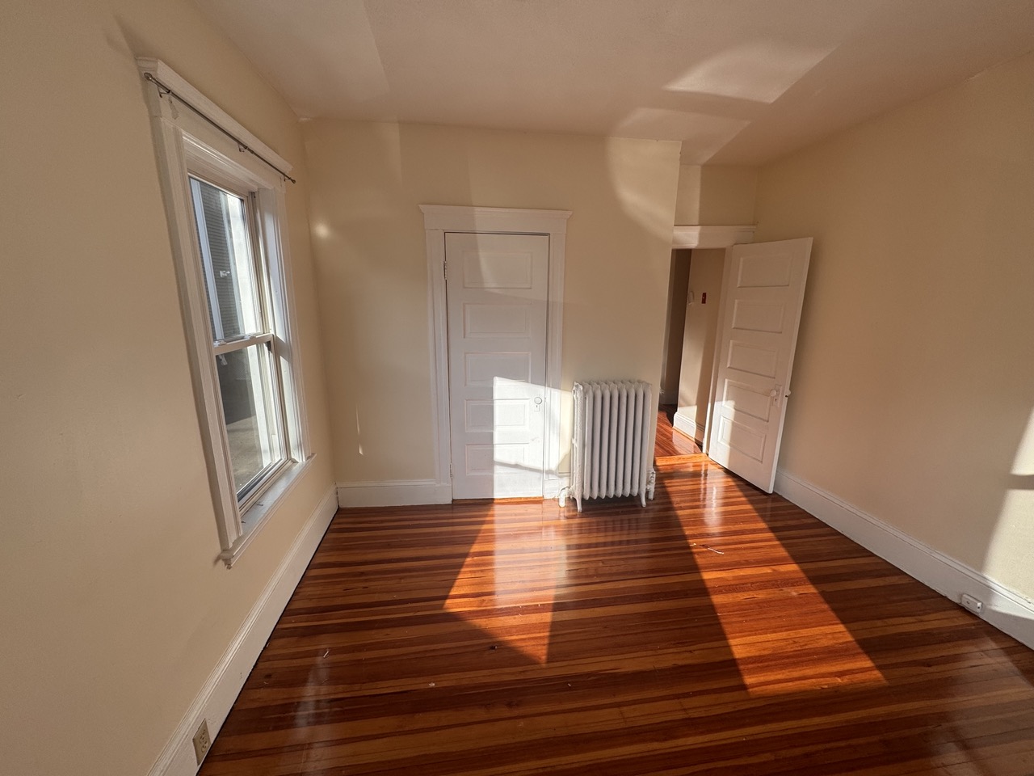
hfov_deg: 102.1
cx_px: 517
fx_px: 418
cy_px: 388
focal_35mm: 14
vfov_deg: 85.7
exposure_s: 1/482
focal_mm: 2.22
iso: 40
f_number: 2.2
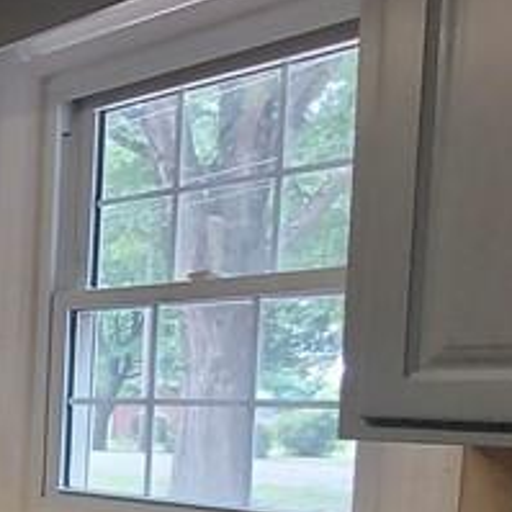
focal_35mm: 59
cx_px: -504
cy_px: 476
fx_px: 987
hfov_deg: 18.8
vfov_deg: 27.8
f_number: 2.2
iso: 200
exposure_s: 1/60
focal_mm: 1.74
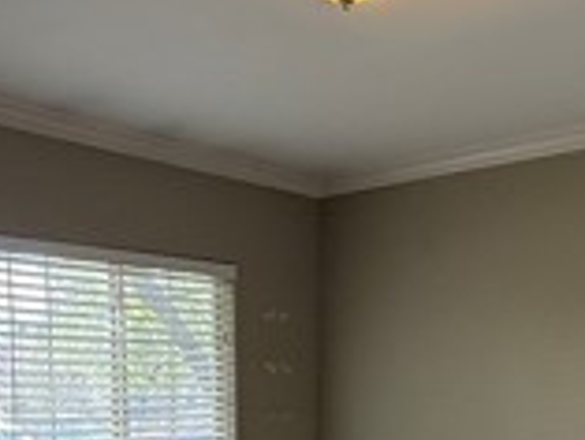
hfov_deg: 33.7
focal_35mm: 57
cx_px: 276
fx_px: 964
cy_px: 552
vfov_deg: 23.2
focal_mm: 2.22
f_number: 2.2
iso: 64
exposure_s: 1/99
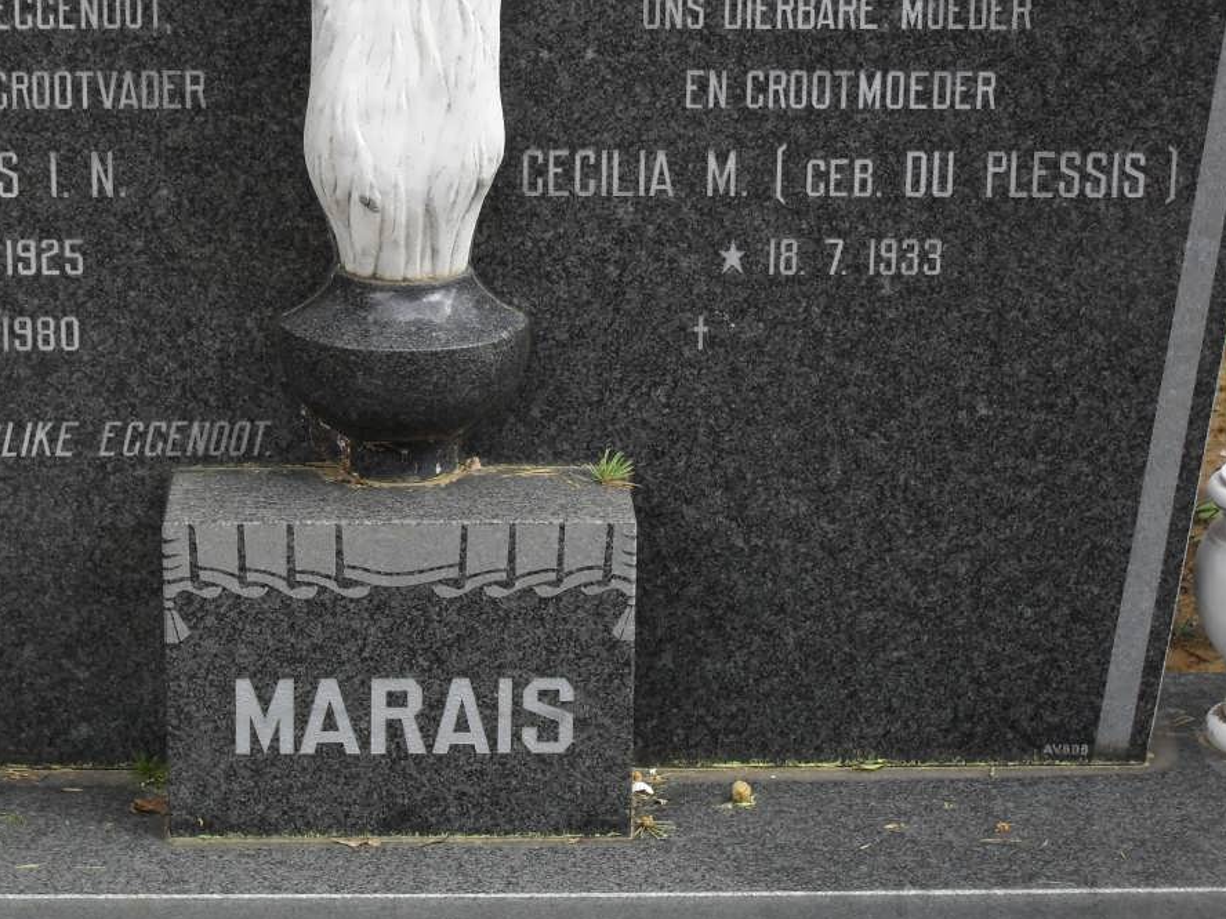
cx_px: 469
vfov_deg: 14.2
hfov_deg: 18.9
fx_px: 3683
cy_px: 333
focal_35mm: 104
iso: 100
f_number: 5
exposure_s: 1/90
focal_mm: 13.6
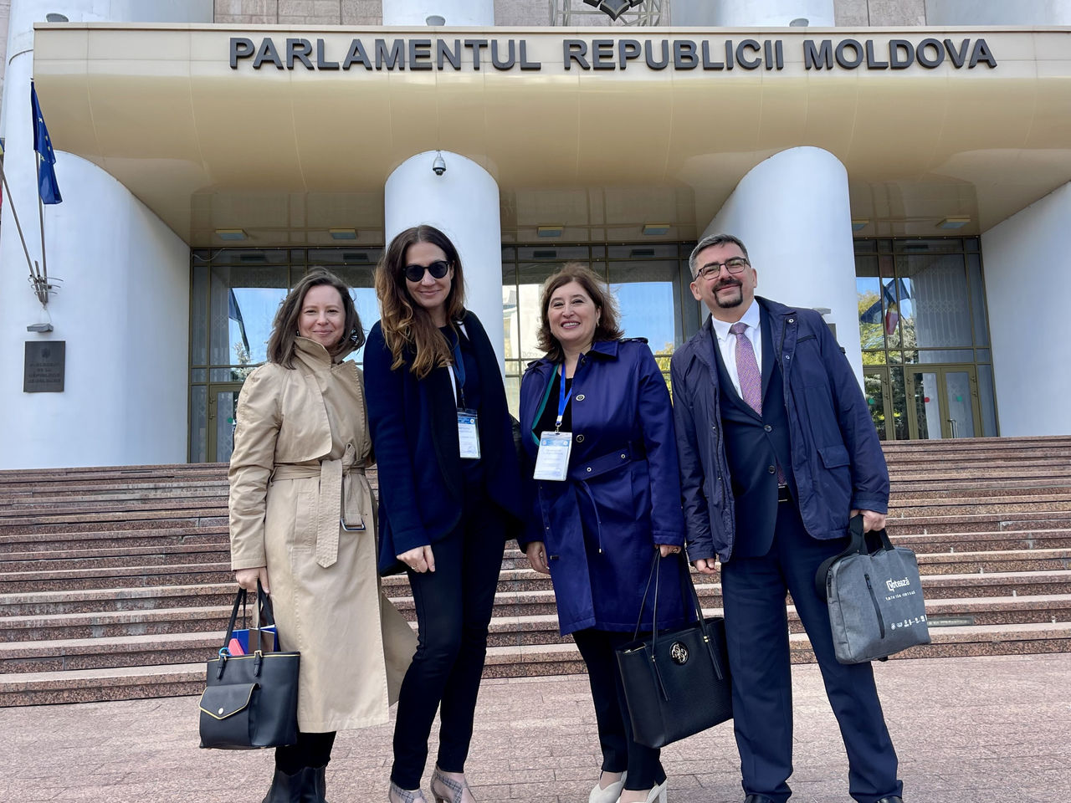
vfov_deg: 54.9
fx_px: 773
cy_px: 402
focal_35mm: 25
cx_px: 536
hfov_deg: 69.4
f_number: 1.6
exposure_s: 1/496
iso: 32
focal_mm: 5.1
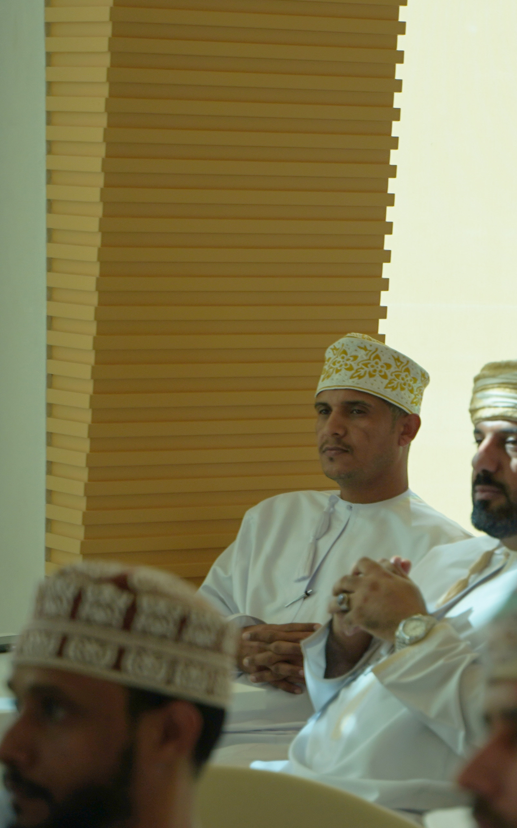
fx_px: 4059
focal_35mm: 180
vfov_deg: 11.6
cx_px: 935
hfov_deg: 7.1
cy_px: 460
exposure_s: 1/250
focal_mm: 75
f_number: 4
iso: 100
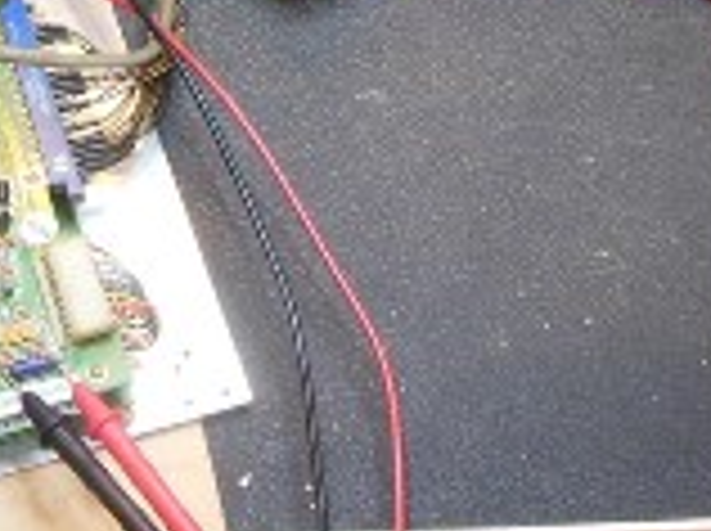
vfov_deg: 19.9
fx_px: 1456
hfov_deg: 25.9
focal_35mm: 71
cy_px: -32
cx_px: -22
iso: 400
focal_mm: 4.5
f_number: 3.2
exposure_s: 1/30
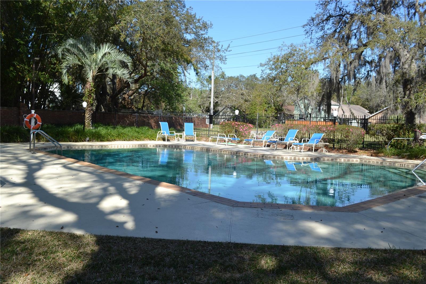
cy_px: 142
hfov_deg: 61.9
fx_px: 355
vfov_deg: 43.6
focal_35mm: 30
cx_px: 213
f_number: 8
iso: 100
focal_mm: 20
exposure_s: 1/250
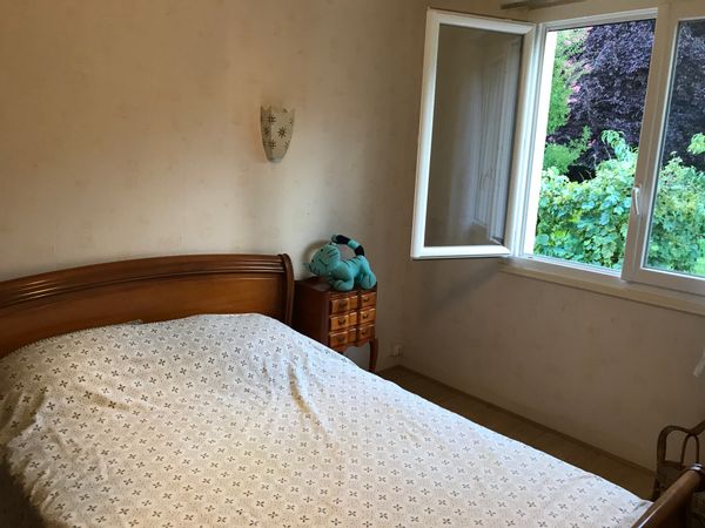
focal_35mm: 28
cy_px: 264
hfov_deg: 63.4
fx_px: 570
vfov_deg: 49.7
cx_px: 352
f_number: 1.8
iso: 40
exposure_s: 1/17
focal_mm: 3.99
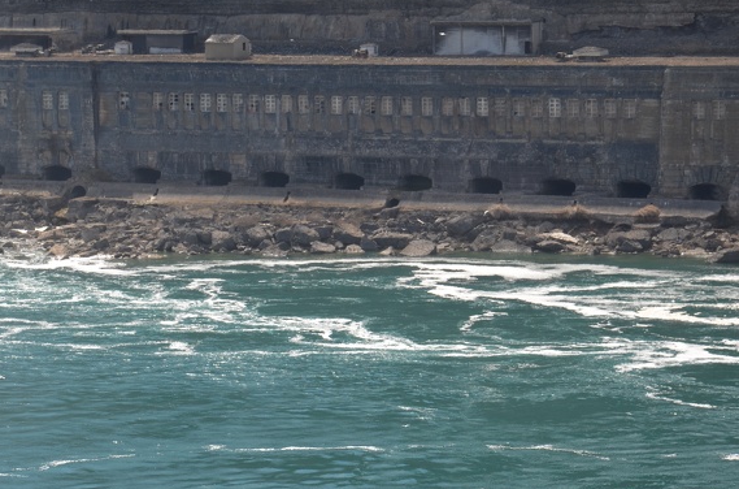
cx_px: 277
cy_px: 221
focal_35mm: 157
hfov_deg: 13.1
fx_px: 3208
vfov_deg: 8.7
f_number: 8
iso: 100
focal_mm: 75
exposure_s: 1/250
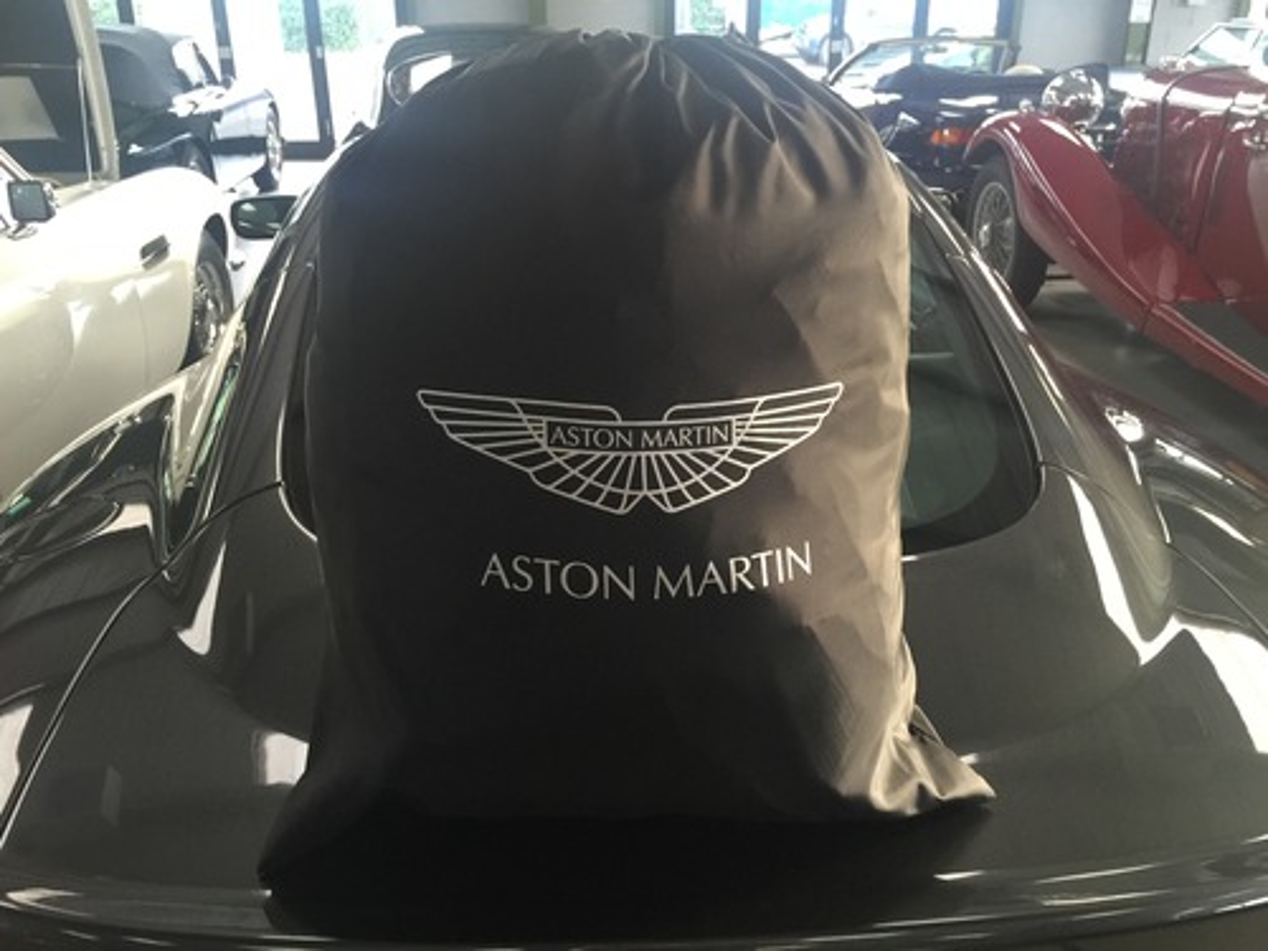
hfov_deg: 61.7
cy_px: 476
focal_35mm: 29
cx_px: 634
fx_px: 1062
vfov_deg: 48.2
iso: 80
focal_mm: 4.15
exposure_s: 1/15
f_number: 2.2
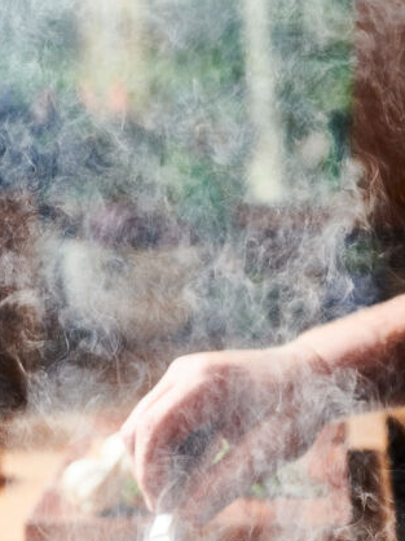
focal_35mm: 92
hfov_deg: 16.0
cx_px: 223
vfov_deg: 20.7
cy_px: 516
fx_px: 1437
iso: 400
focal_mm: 50
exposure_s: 1/160
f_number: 5
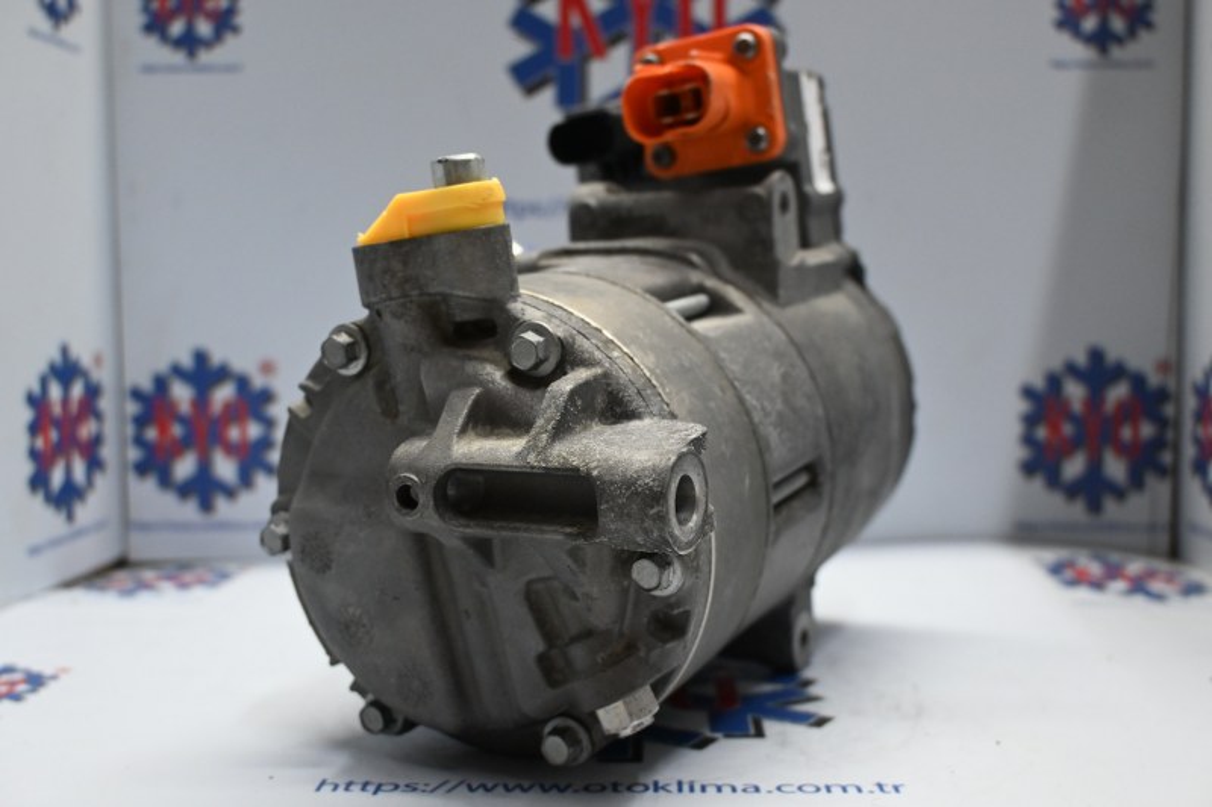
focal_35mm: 38
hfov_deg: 51.3
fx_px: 1262
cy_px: 404
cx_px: 606
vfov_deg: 35.5
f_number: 4.2
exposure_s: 1/125
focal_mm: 25
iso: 1400
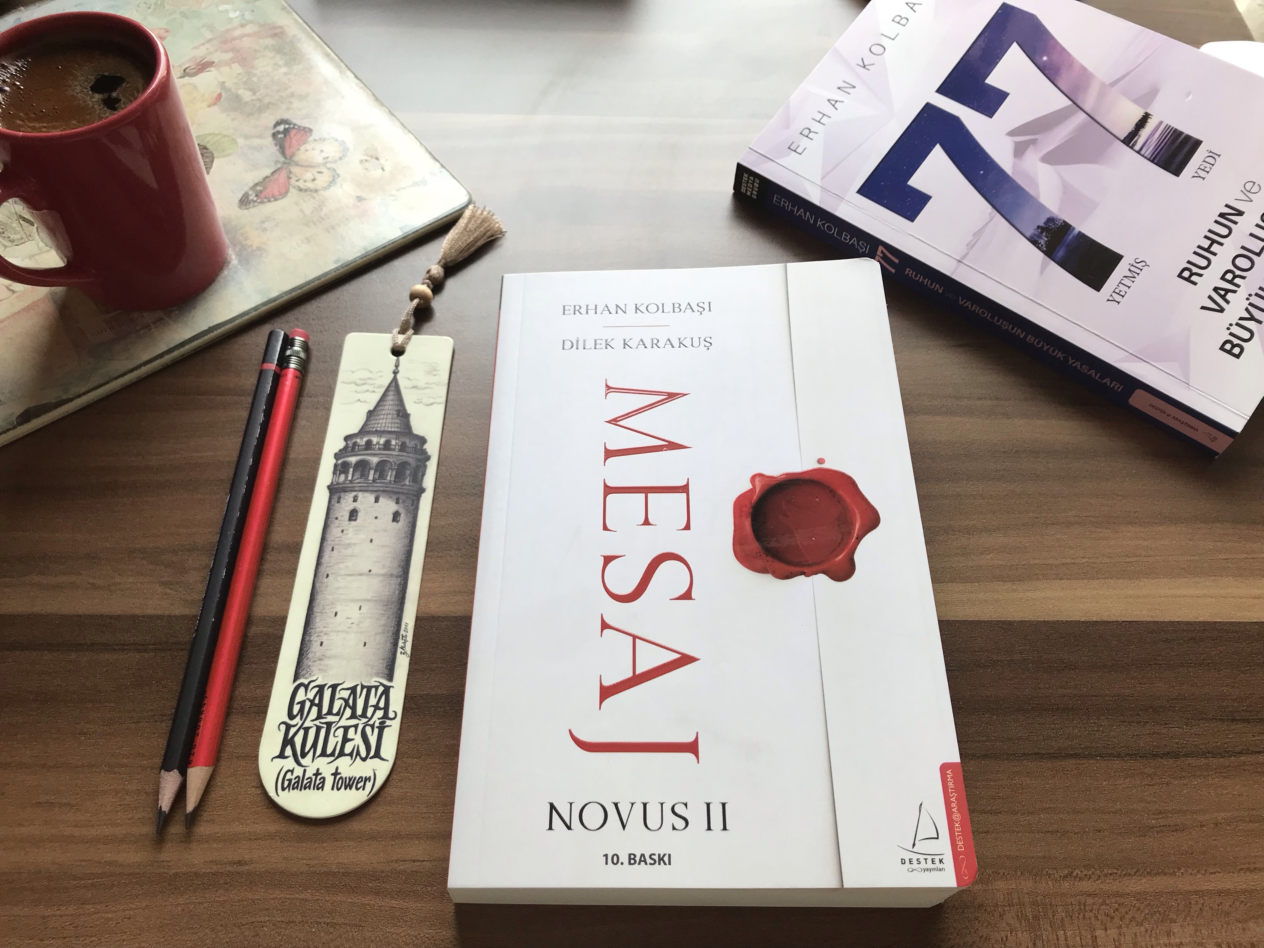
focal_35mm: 28
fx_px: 1022
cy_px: 474
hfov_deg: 63.4
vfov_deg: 49.7
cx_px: 632
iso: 20
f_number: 1.8
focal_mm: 3.99
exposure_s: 1/167
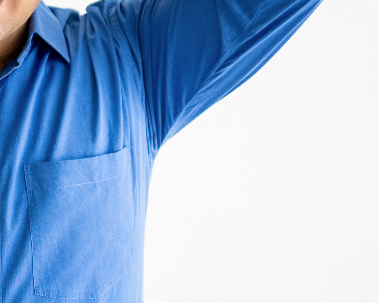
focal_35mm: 81
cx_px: -28
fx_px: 908
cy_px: 51
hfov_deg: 22.4
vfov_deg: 18.7
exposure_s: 1/125
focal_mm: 35
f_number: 2.8
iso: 160
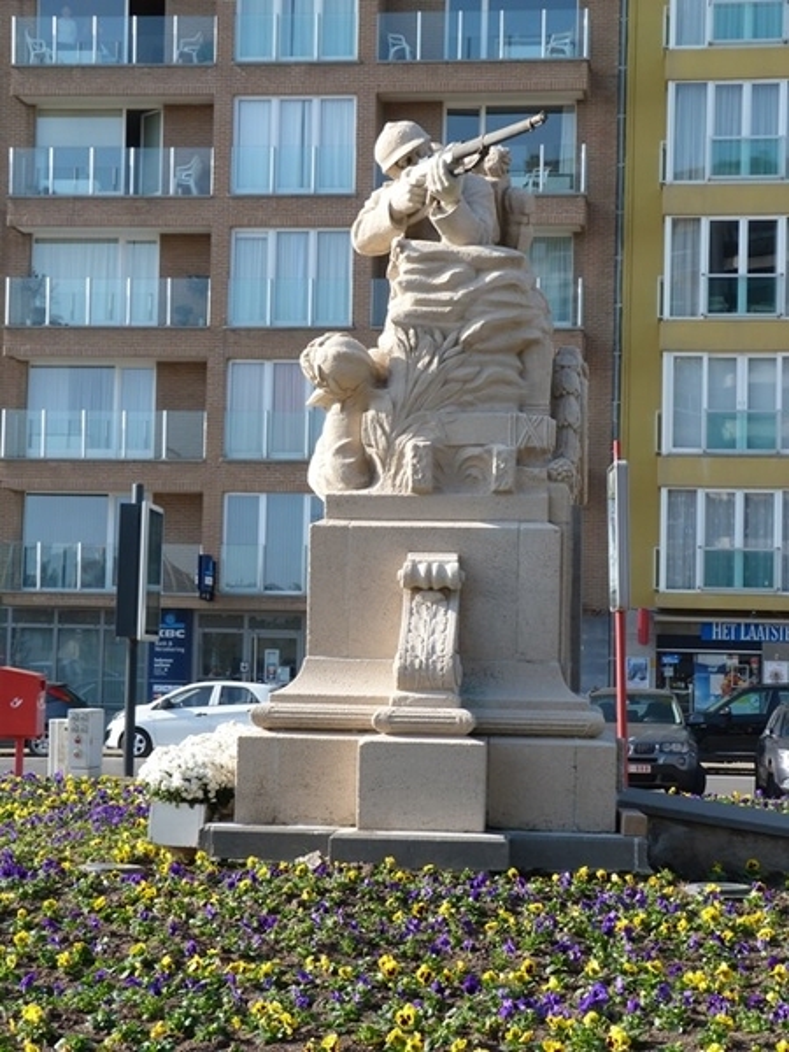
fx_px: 2127
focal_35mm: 70
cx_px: 394
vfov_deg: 27.8
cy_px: 526
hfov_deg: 21.0
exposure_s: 1/250
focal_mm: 12.6
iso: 80
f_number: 4
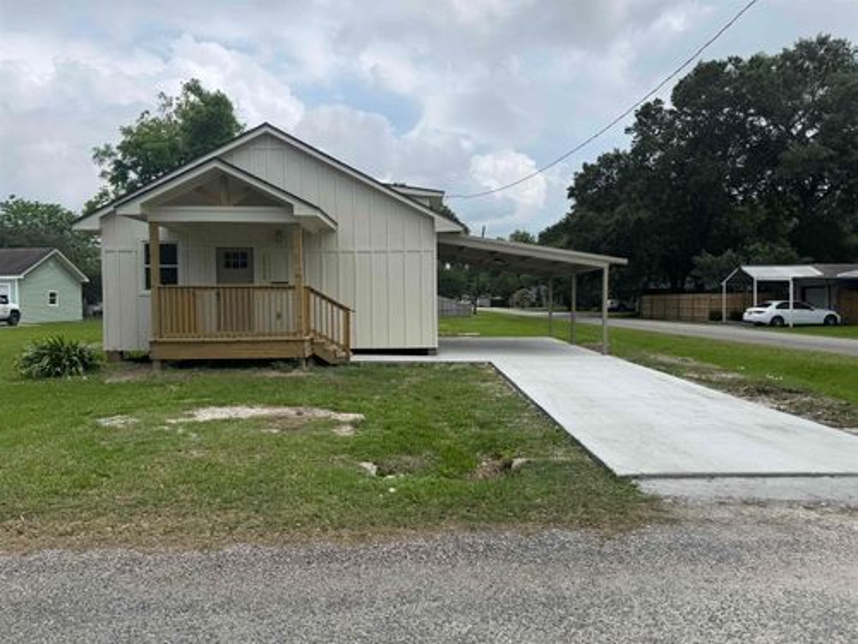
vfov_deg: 56.8
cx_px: 429
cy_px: 322
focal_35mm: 24
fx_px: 595
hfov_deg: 71.6
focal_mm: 6.76
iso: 80
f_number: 1.78
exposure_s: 1/7092
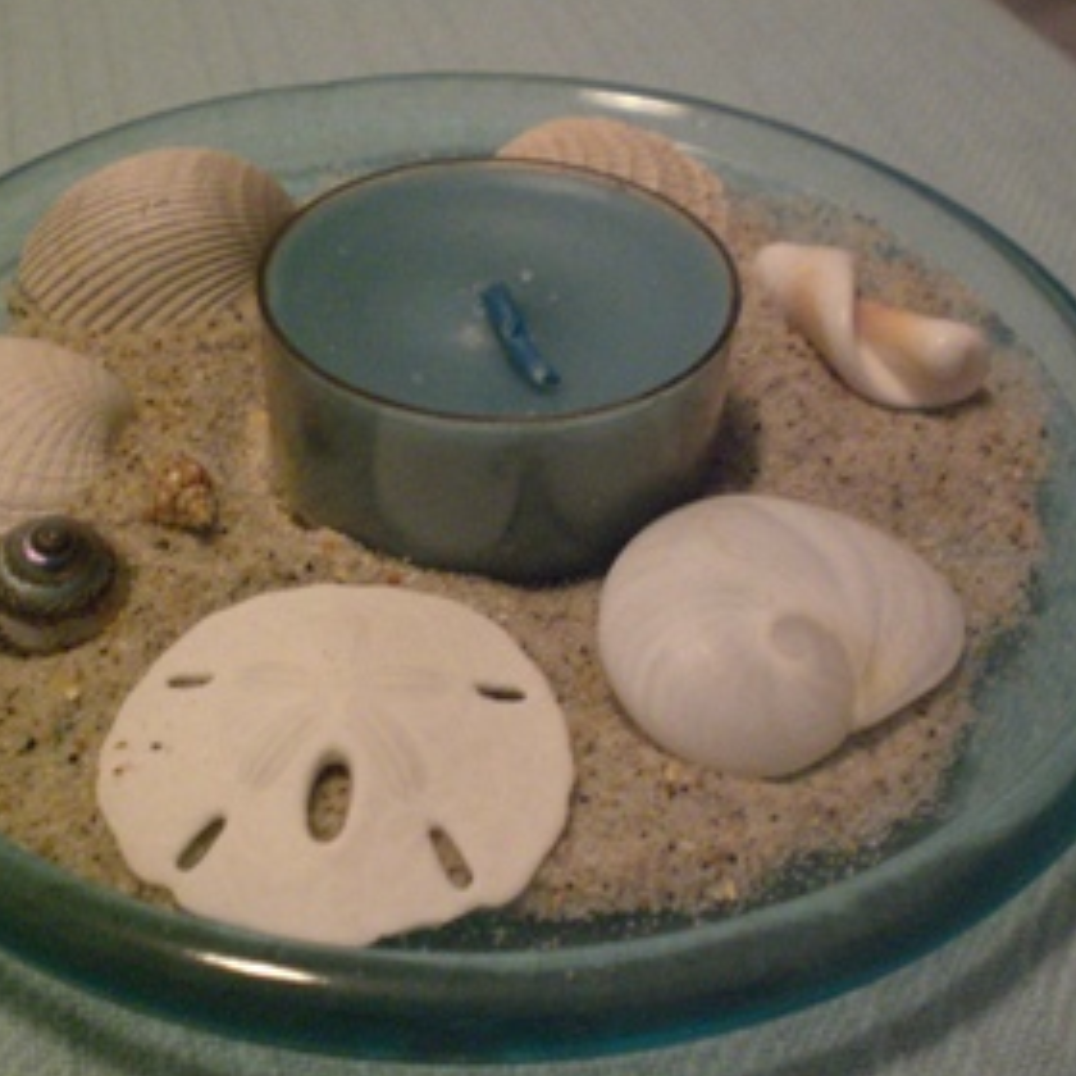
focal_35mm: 46
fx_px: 1618
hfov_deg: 36.7
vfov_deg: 36.8
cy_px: 526
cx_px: 442
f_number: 3.1
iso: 800
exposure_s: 1/25
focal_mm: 6.3
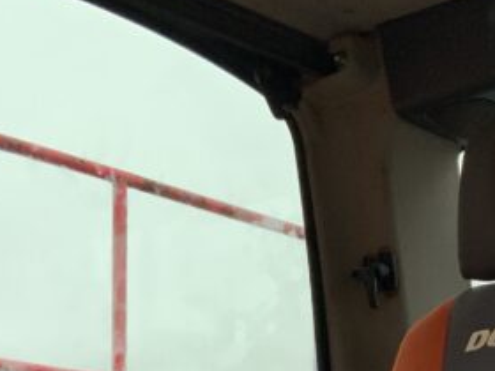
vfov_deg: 13.1
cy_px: 574
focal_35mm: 106
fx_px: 1516
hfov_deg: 18.2
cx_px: 454
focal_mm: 3
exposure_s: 1/60
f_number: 1.8
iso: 100
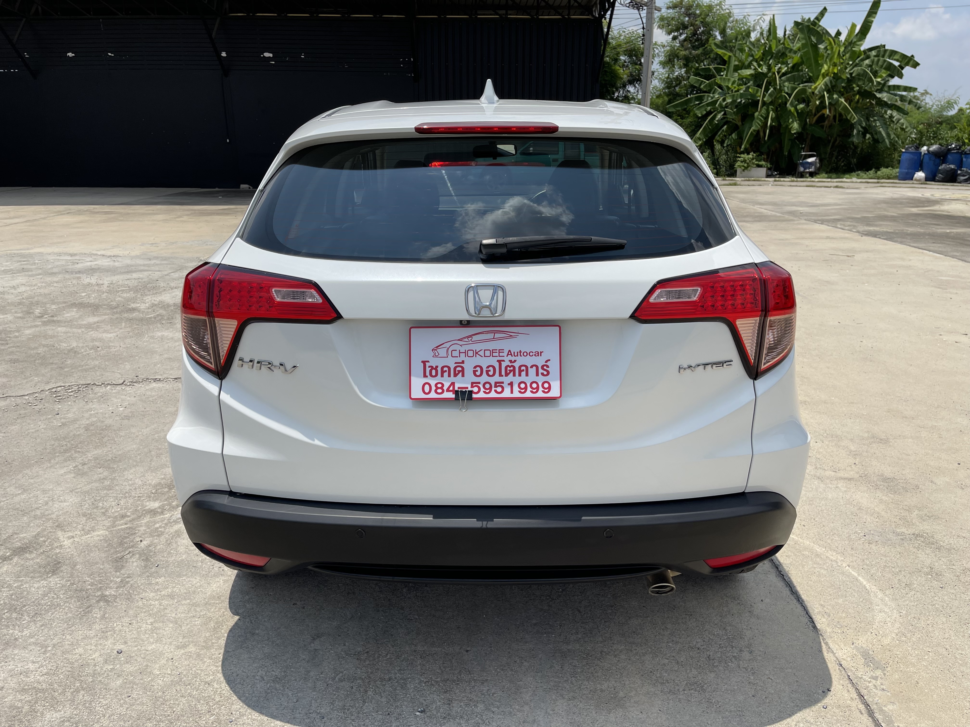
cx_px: 485
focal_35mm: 26
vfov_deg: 53.1
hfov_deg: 67.3
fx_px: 729
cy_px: 364
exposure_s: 1/6579
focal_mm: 5.1
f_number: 1.6
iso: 32
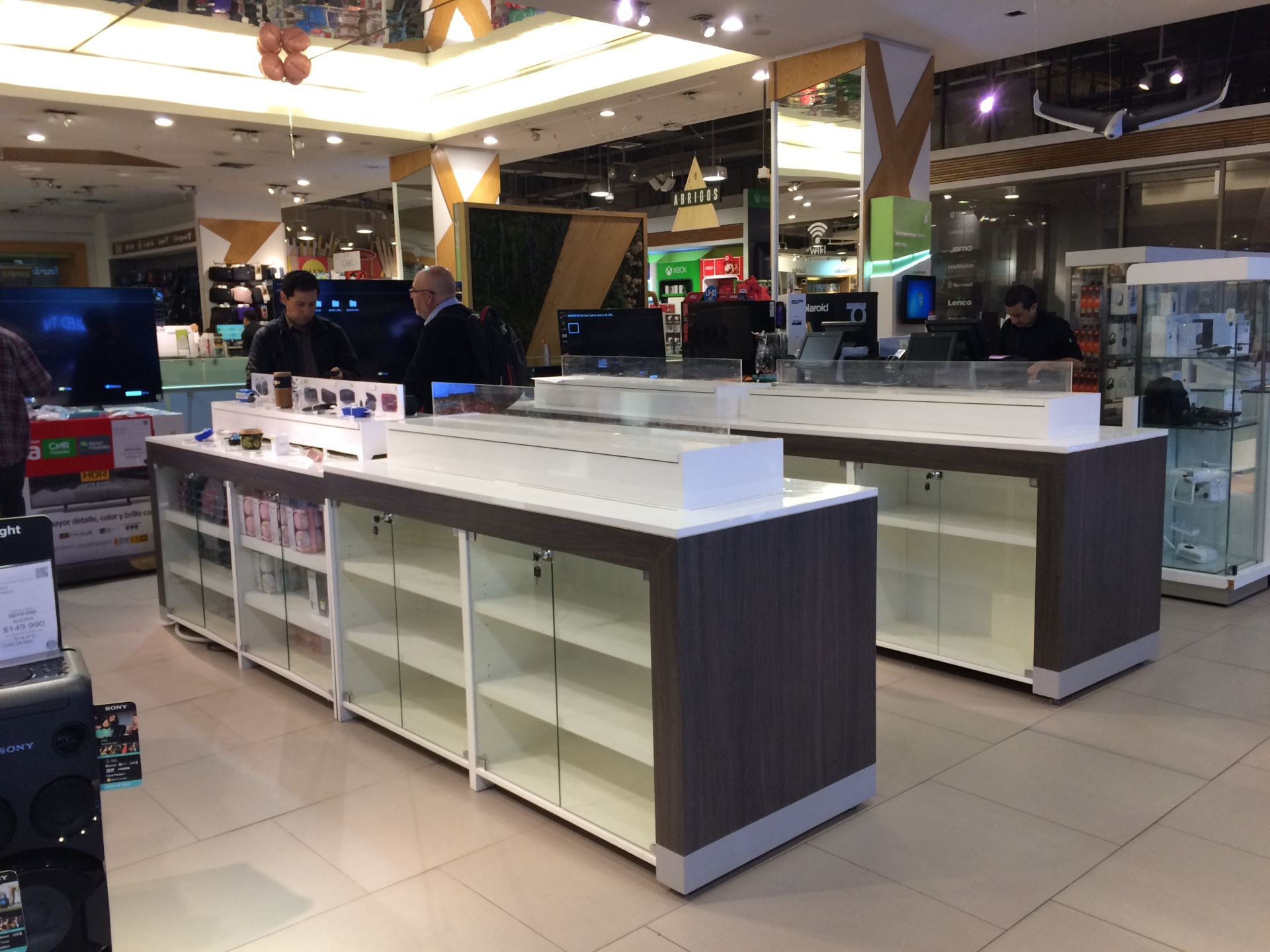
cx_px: 635
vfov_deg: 48.2
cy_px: 476
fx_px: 1064
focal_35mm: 29
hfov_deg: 61.7
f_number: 2.2
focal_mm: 4.15
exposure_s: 1/33
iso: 64
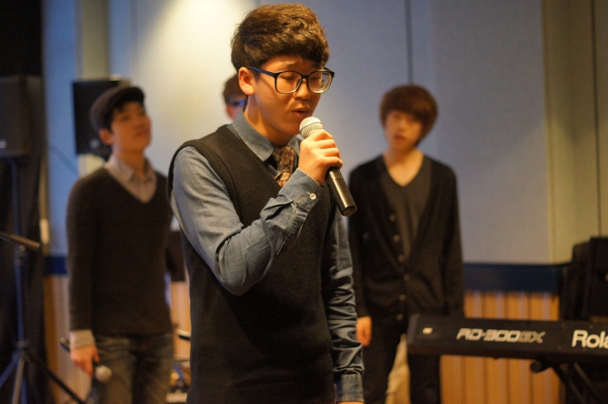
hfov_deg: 27.0
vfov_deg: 18.1
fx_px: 1265
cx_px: 304
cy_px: 202
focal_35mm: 75
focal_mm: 50
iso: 1600
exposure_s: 1/40
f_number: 2
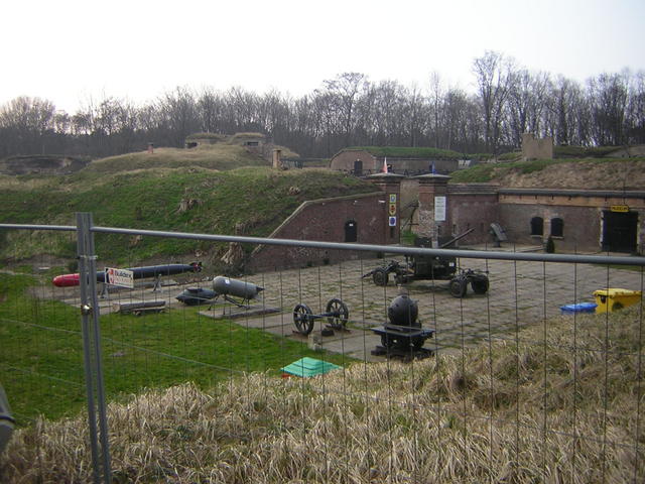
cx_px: 322
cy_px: 242
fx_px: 671
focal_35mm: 36
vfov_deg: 39.7
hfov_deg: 51.4
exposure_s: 1/85.9
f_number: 2.6
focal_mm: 4.7
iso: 50
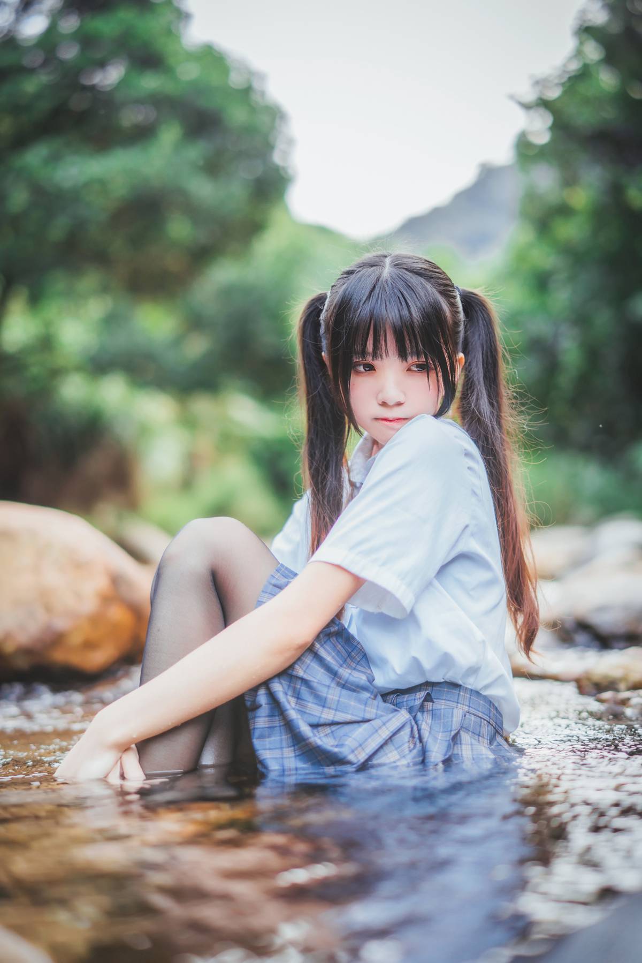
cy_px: 482
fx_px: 1337
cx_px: 321
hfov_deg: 27.0
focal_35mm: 50
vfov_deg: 39.6
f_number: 1.4
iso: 160
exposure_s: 1/250
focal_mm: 50
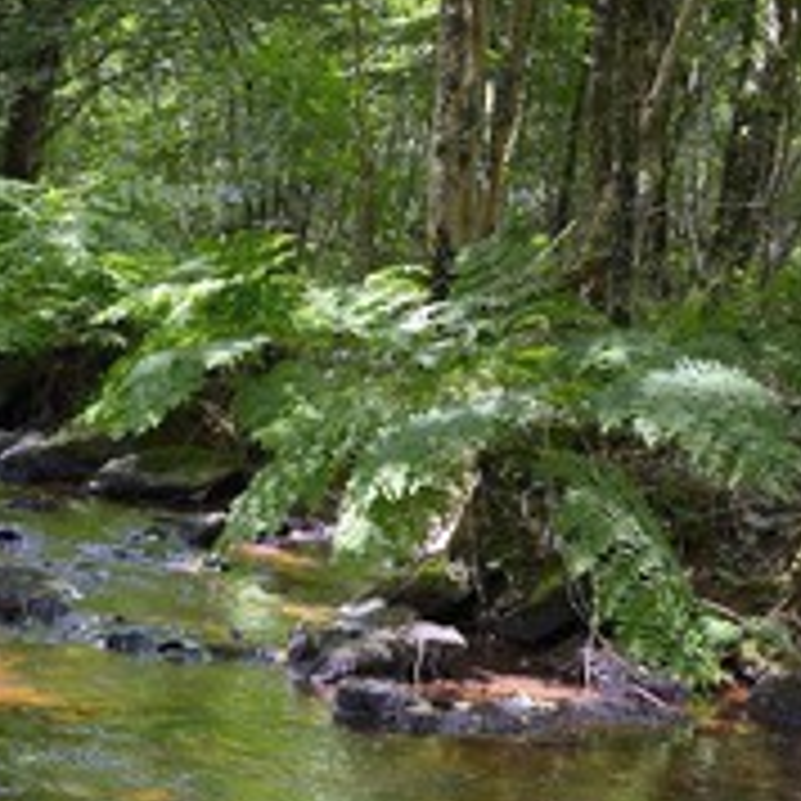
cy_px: 428
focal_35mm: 64
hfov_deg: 26.2
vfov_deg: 26.9
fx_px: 1675
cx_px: 108
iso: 800
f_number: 6.3
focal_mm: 32
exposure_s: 1/80
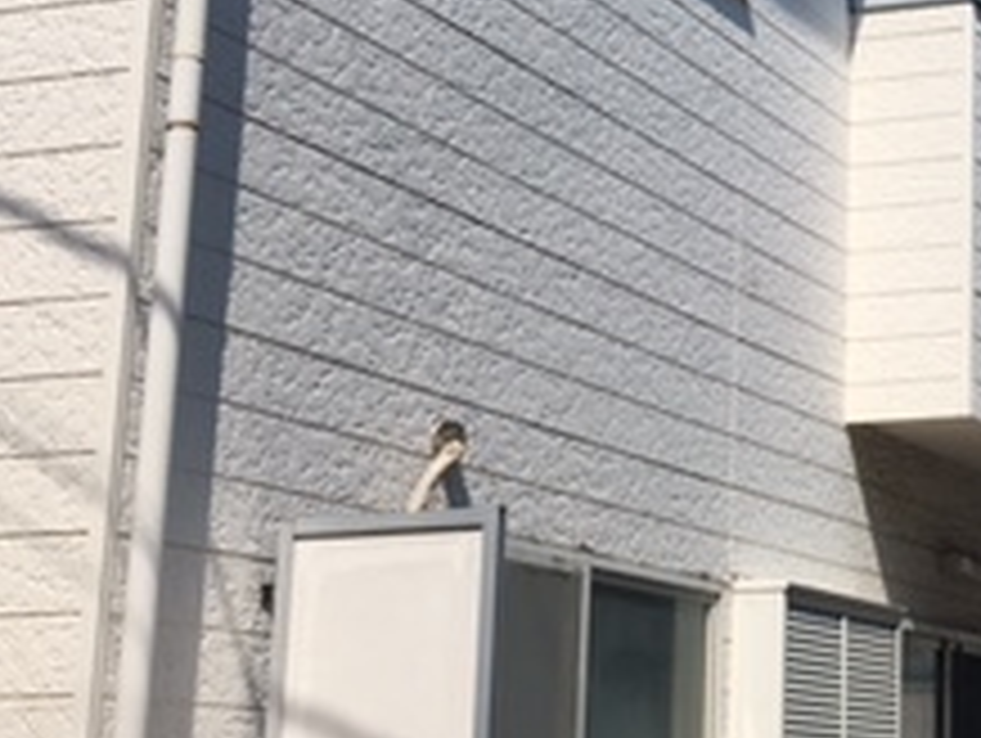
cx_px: 1026
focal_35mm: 85
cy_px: 261
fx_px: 2412
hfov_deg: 22.0
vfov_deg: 17.4
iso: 25
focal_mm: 4.15
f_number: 2.2
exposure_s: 1/2747
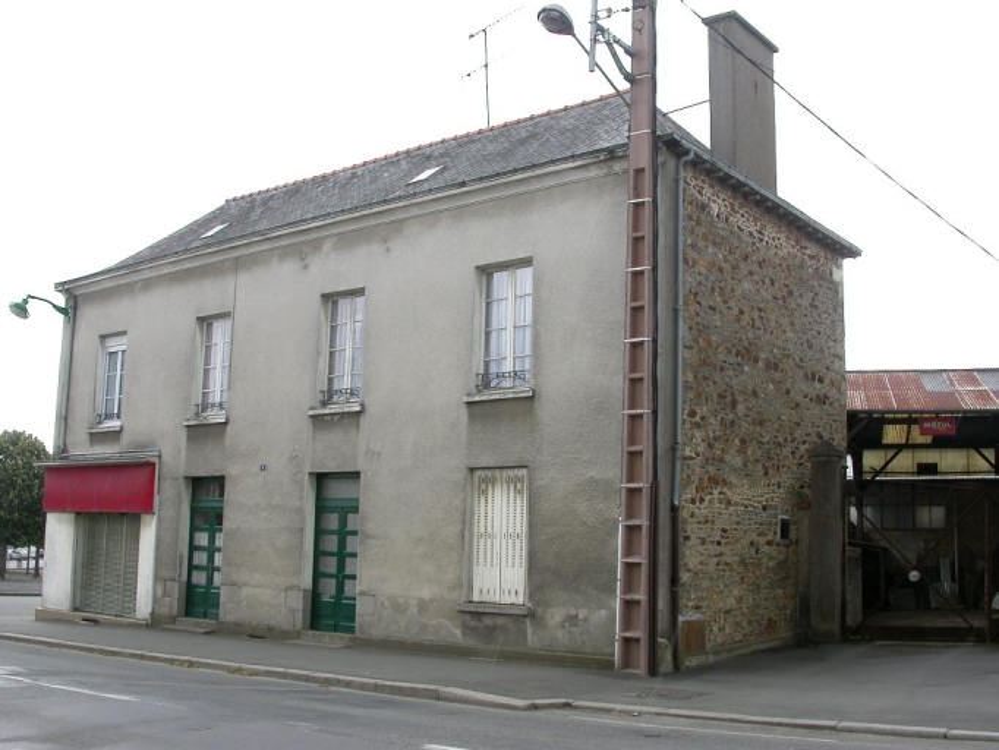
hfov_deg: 49.0
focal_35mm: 38
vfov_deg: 37.7
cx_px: 500
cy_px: 375
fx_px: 1097
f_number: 4.7
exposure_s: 1/146
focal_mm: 7.85
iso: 100
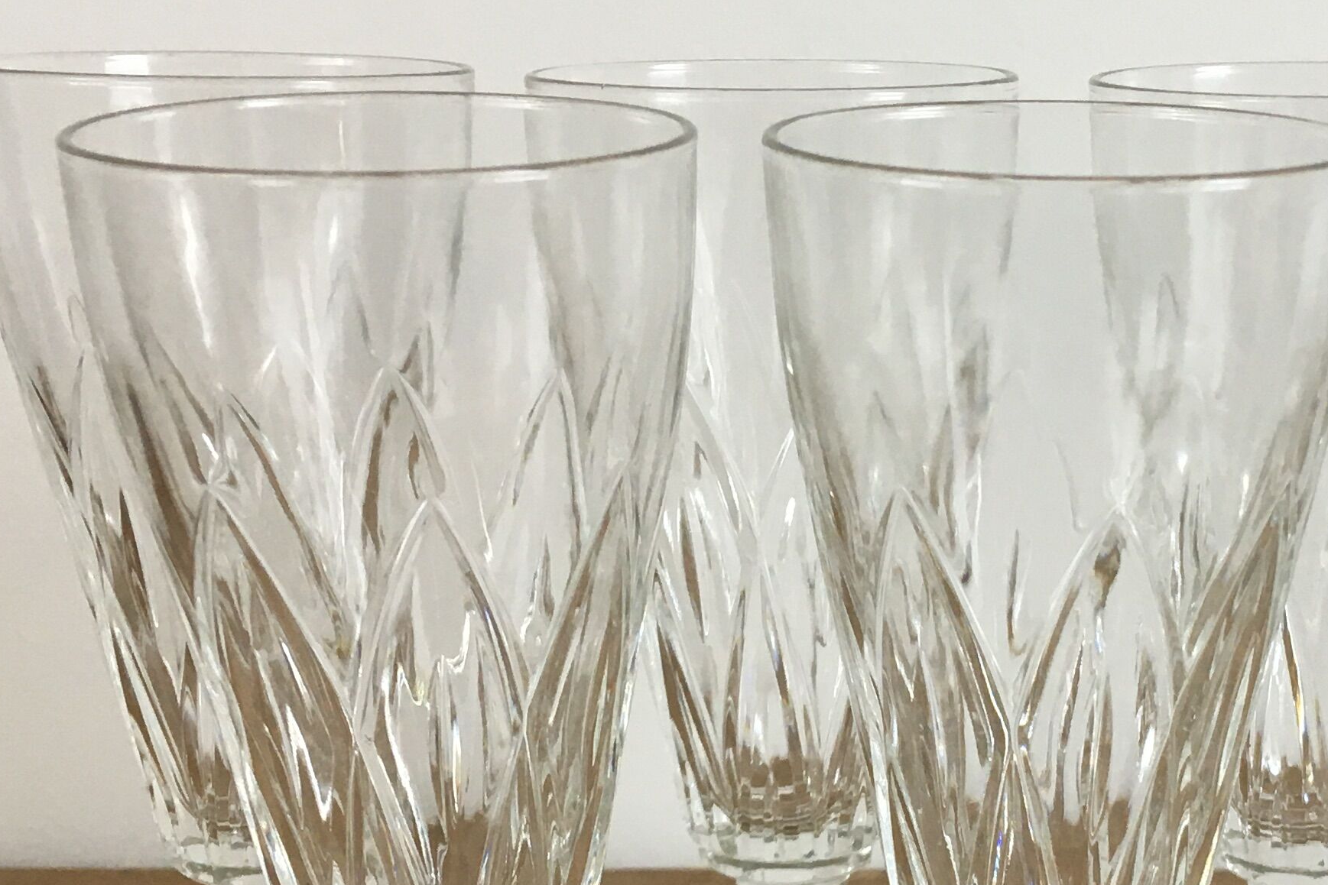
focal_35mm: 70
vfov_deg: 19.3
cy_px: 689
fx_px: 2582
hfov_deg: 28.4
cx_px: 997
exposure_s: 1/33
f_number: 2.2
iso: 40
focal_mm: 4.15
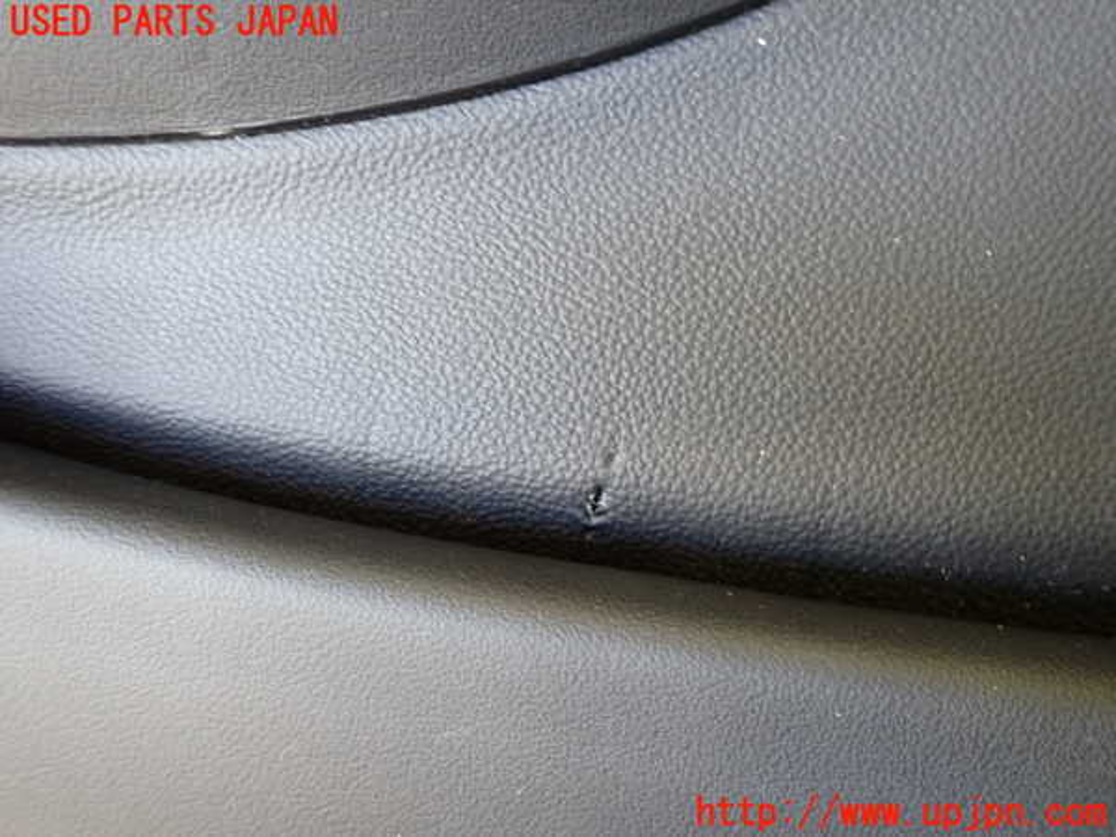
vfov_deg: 54.9
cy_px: 418
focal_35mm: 25
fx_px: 806
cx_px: 558
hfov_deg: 69.4
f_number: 2
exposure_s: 1/30
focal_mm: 4.5
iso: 200
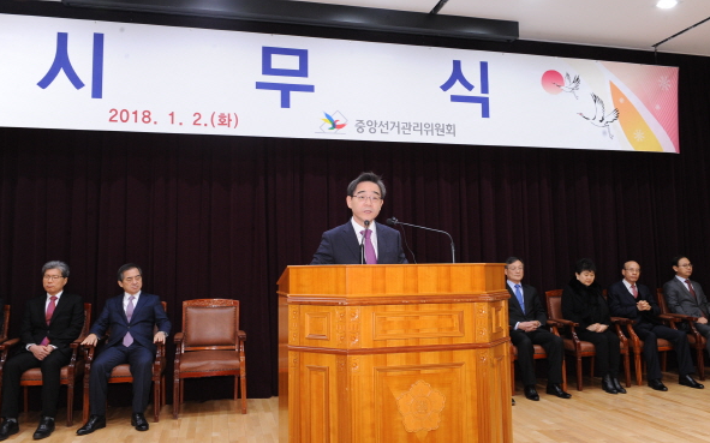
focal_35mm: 30
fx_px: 580
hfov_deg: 62.9
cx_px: 353
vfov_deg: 41.8
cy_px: 217
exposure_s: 1/60
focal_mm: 29
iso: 1600
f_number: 8
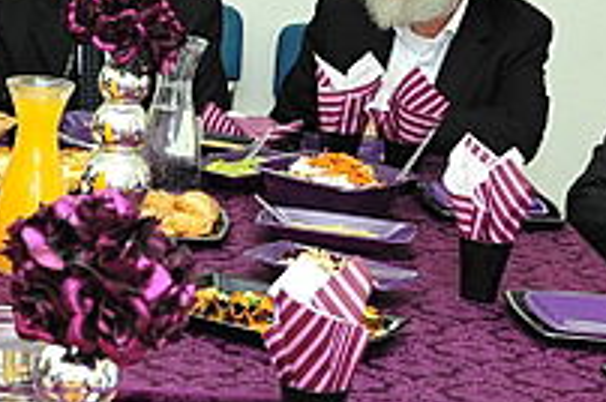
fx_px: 2218
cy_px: 208
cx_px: 99
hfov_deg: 15.4
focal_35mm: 132
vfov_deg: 10.4
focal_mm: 26
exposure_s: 1/160
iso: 1250
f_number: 4.5
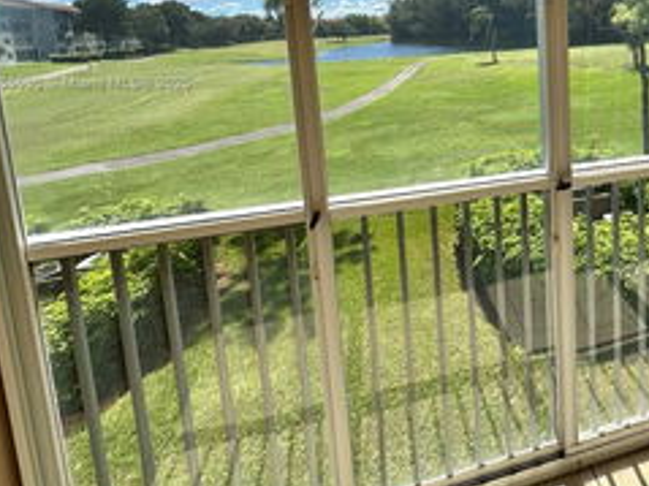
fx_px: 468
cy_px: 84
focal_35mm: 25
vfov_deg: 50.8
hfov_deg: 62.2
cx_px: 539
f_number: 2.2
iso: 50
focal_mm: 2.22
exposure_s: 1/1221
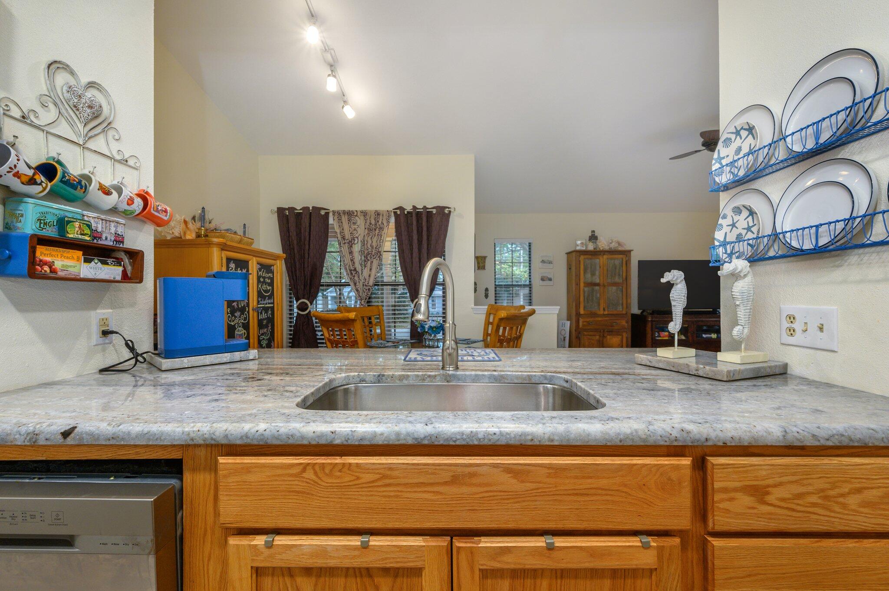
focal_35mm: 14
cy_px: 296
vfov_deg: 79.1
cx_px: 444
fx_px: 358
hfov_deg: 102.3
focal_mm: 14.5
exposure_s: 1/15
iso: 320
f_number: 9
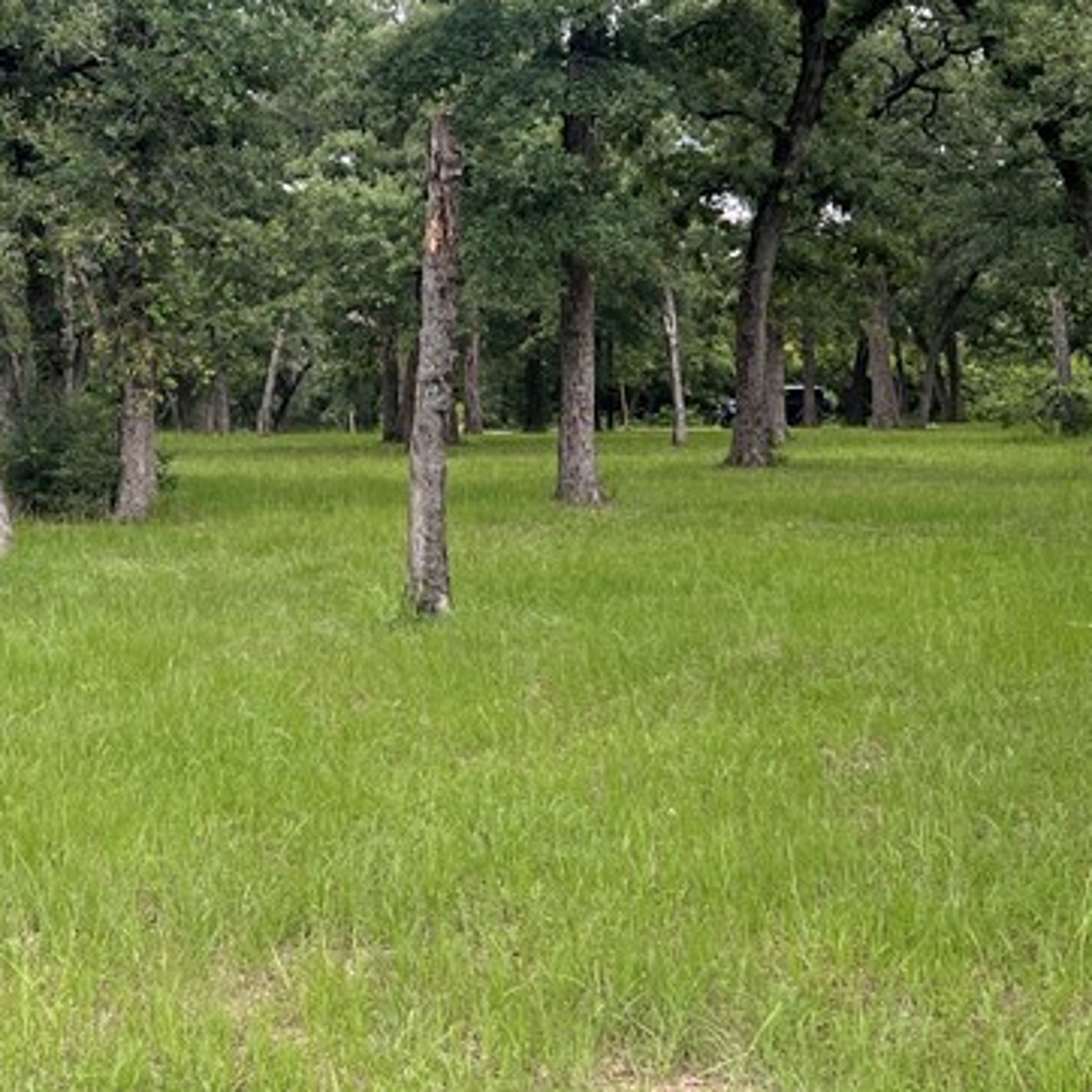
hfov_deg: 26.2
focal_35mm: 65
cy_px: 353
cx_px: 293
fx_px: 2320
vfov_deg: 26.3
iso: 50
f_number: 1.5
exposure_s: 1/705
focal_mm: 5.7
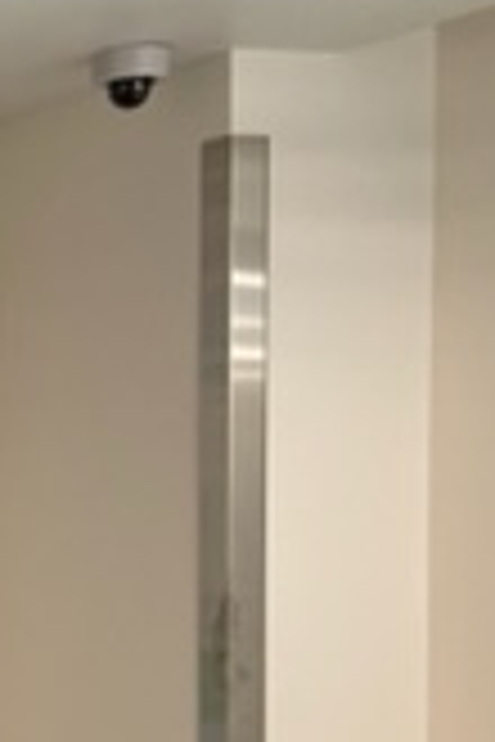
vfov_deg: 19.1
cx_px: -900
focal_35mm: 105
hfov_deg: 10.2
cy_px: 652
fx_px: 2165
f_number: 1.5
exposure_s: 1/120
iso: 64
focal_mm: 5.7
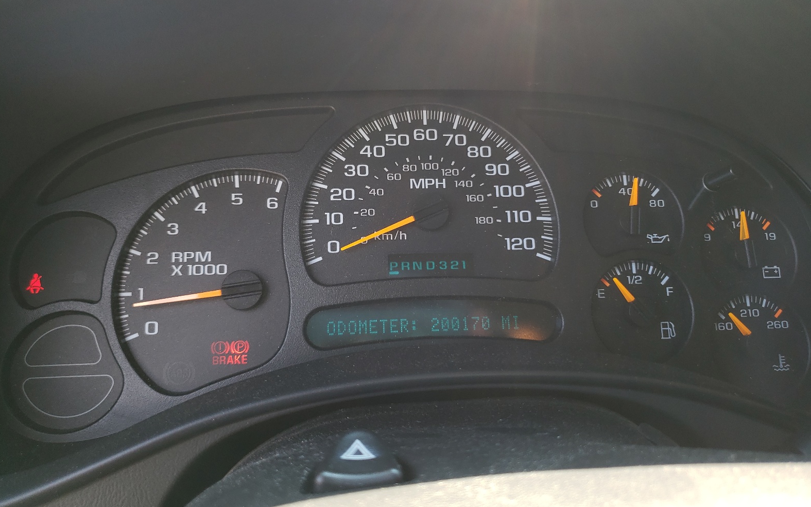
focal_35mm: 28
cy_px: 235
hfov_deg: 66.5
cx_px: 406
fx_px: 619
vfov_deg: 44.5
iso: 50
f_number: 1.5
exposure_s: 1/111
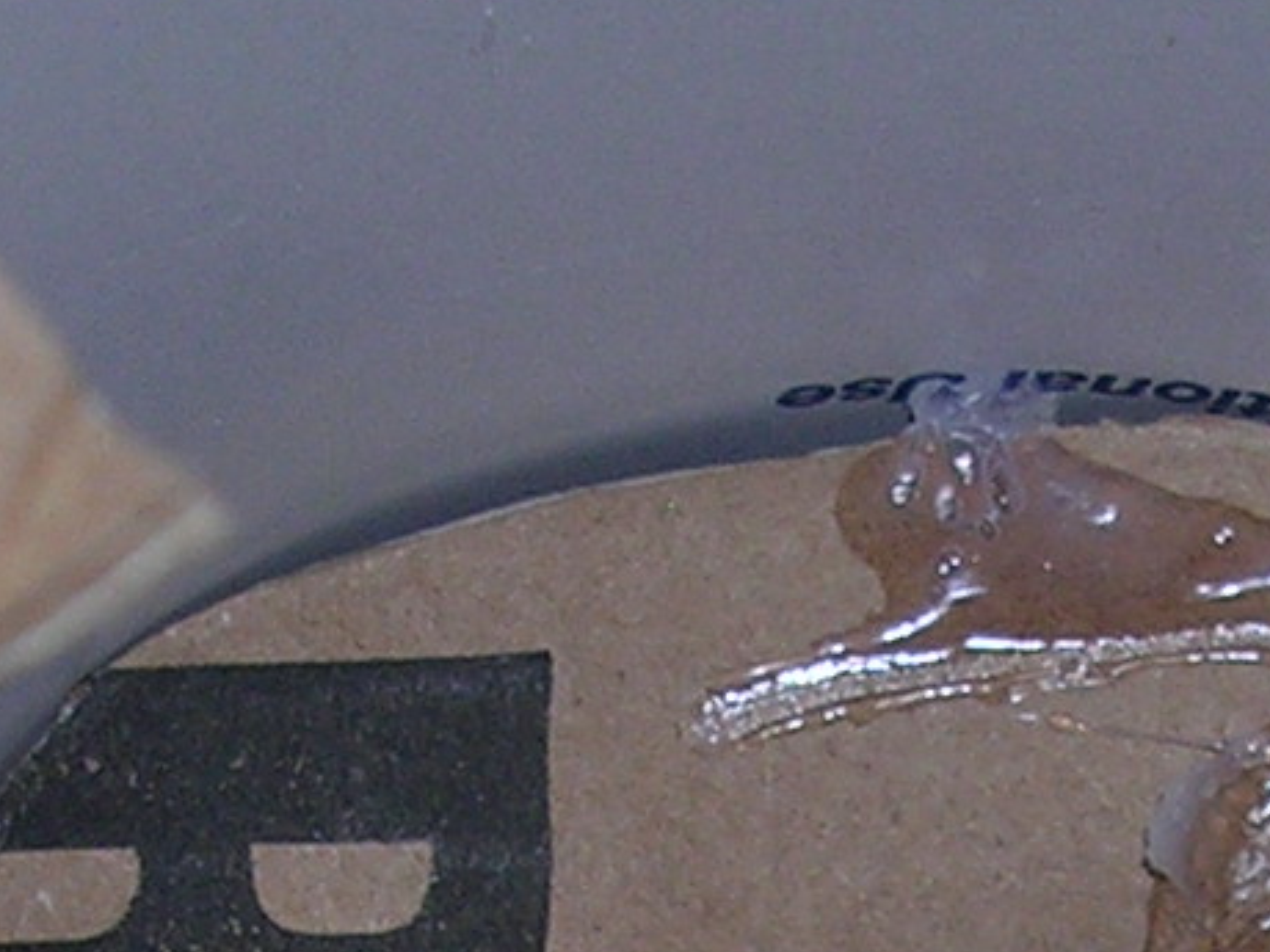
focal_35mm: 169
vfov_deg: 8.6
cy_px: 1327
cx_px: 1044
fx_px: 6200
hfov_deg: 11.6
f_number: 2.8
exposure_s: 1/60.1
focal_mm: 5.8
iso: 50
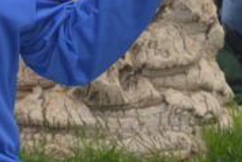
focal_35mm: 194
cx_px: -232
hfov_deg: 9.9
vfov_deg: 7.0
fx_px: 1305
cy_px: -71
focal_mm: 30
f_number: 4.5
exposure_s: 1/80
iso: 100
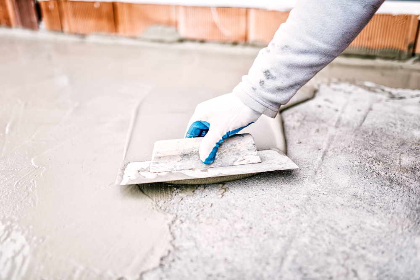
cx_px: 210
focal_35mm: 35
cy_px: 140
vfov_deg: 37.9
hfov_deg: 54.4
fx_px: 409
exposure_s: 1/2000
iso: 250
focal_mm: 35
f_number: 1.8
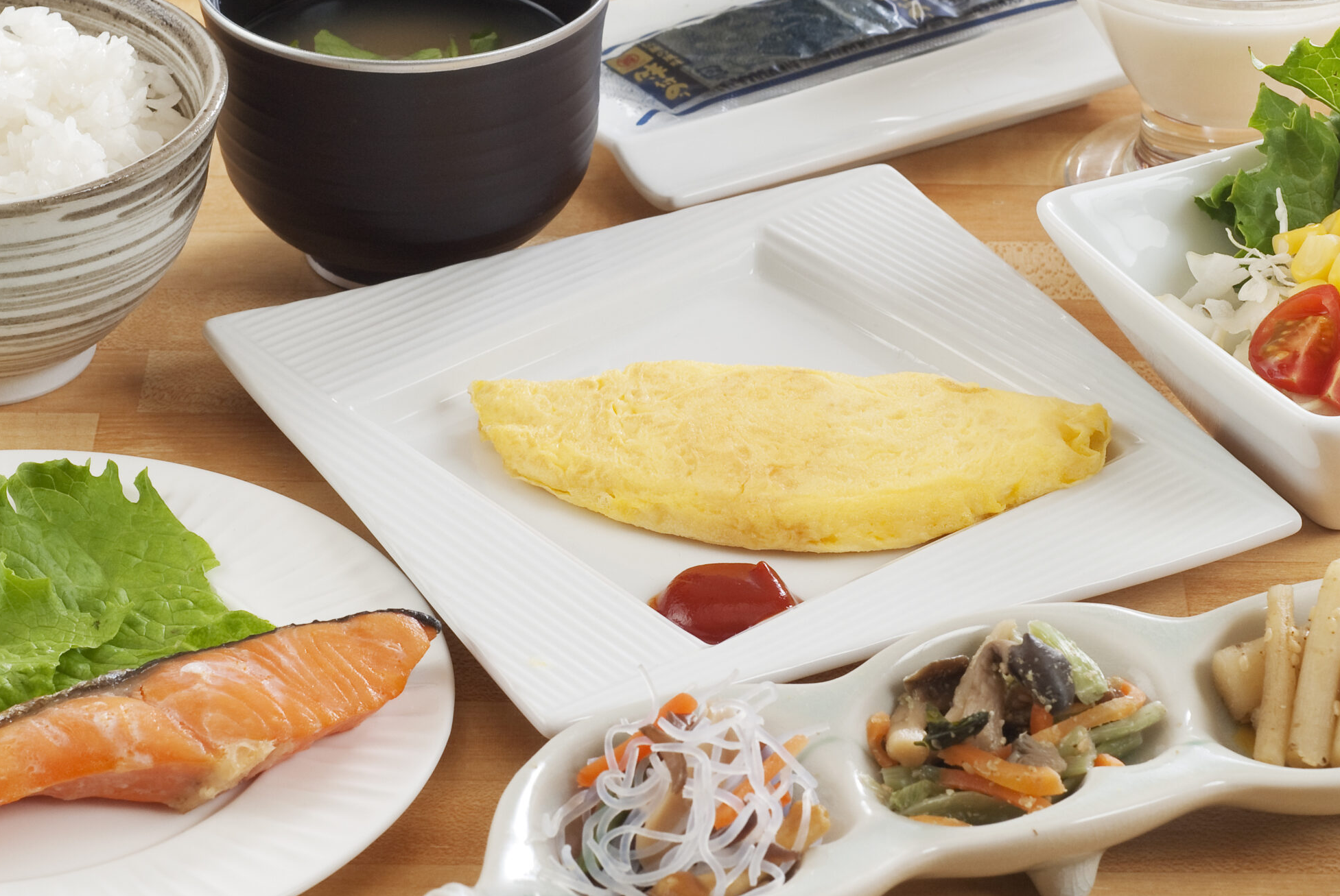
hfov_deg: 17.3
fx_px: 4397
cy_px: 350
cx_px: 661
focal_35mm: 118
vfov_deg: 11.6
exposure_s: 1/60
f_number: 16
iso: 200
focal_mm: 60
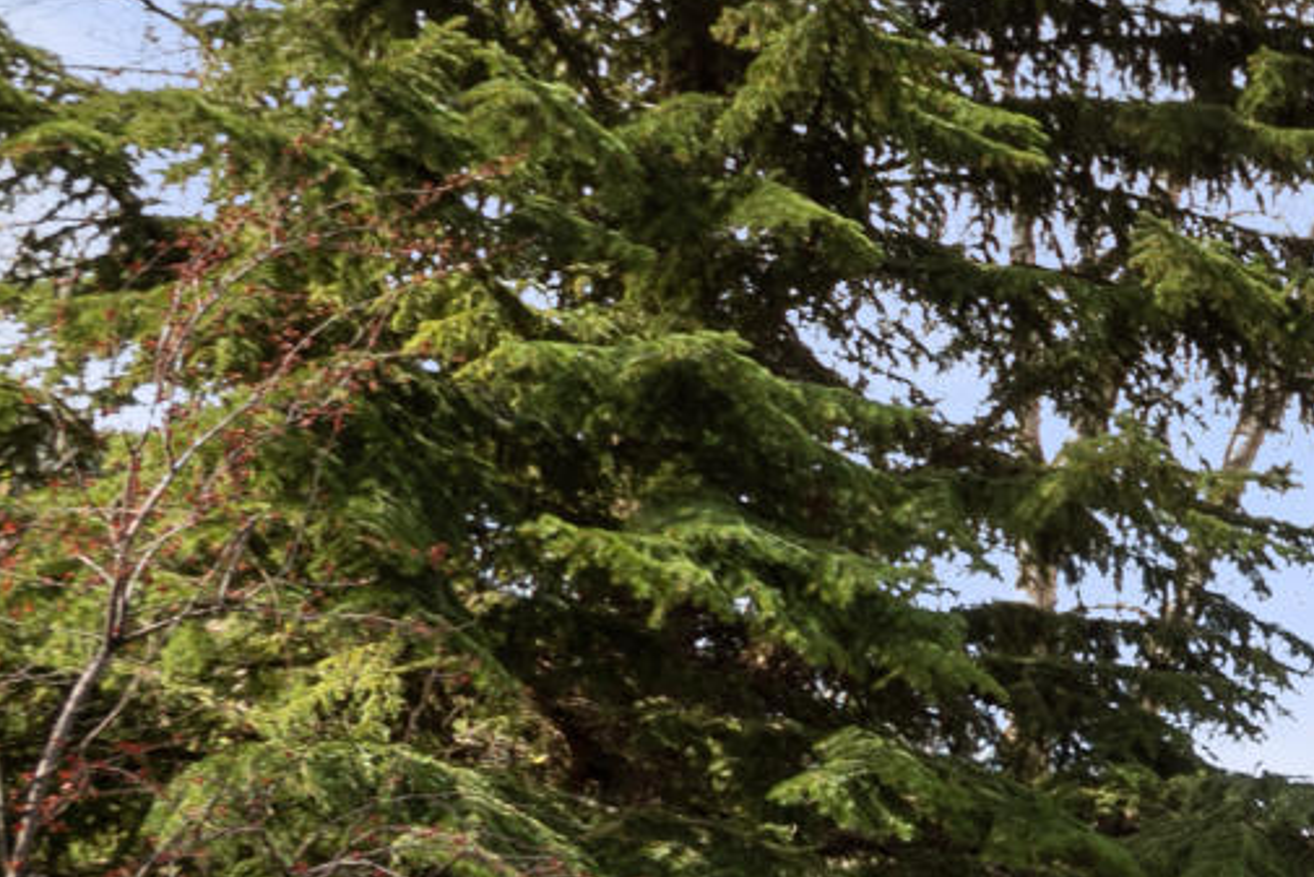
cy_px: 718
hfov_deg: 13.5
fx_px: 3687
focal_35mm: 101
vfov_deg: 13.5
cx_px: 3315
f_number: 7.1
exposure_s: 1/60
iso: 100
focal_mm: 17
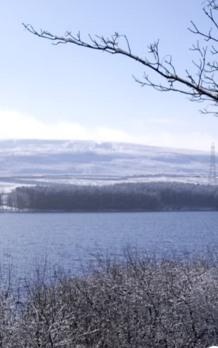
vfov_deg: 28.1
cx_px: 245
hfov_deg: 17.2
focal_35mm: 73
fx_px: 694
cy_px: 221
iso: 64
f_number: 8
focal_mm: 7.9
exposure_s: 1/200
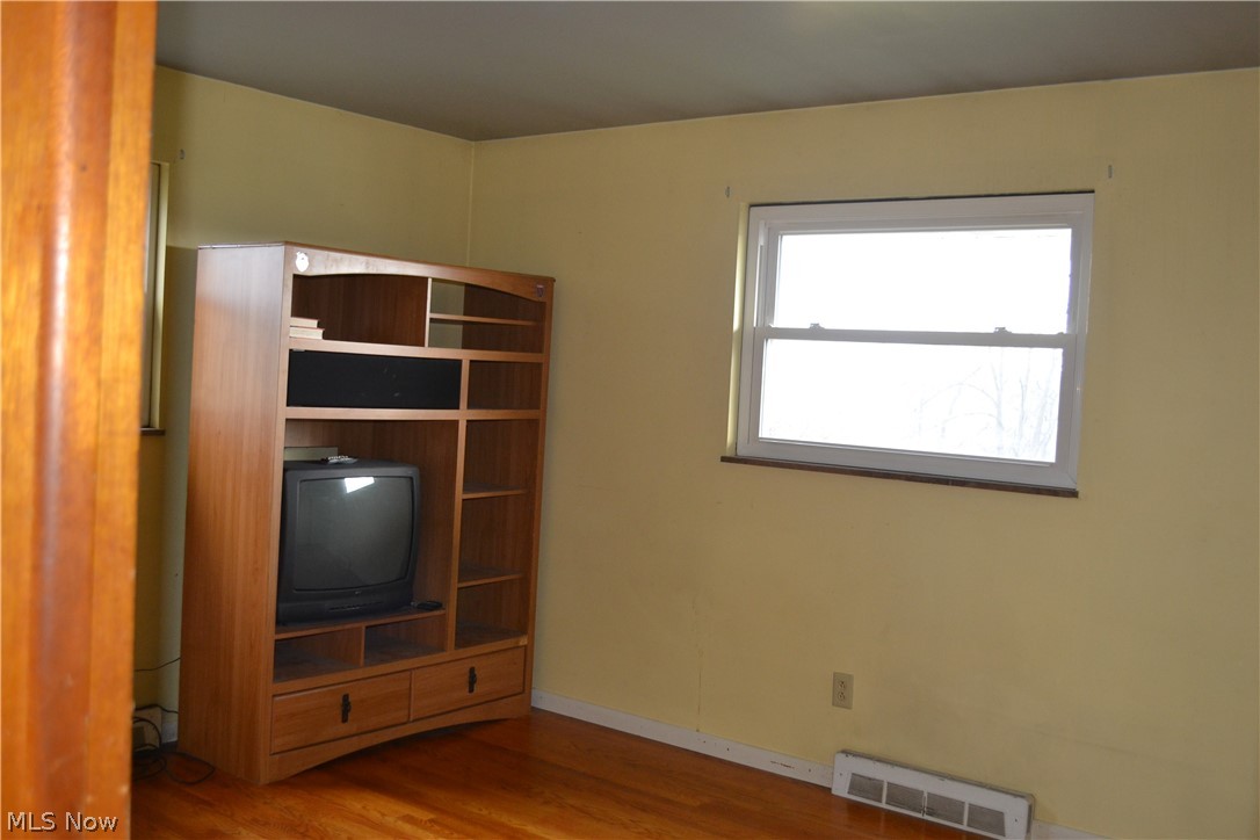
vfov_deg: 36.9
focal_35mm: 36
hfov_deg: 53.1
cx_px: 630
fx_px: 1260
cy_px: 420
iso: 800
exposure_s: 1/60
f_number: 4
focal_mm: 24
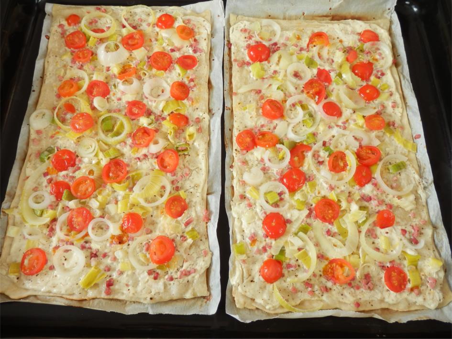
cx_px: 226
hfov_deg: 69.4
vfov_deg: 54.9
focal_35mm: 25
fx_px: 326
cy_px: 170
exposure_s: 1/30
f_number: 3
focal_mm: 4.5
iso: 100
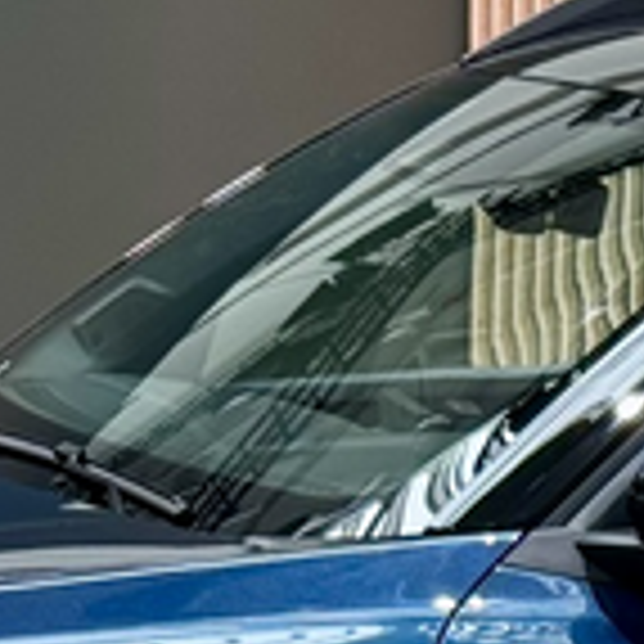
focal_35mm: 279
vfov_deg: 6.3
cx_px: 916
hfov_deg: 6.2
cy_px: 525
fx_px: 5872
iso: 64
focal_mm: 6.76
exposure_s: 1/171
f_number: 1.78
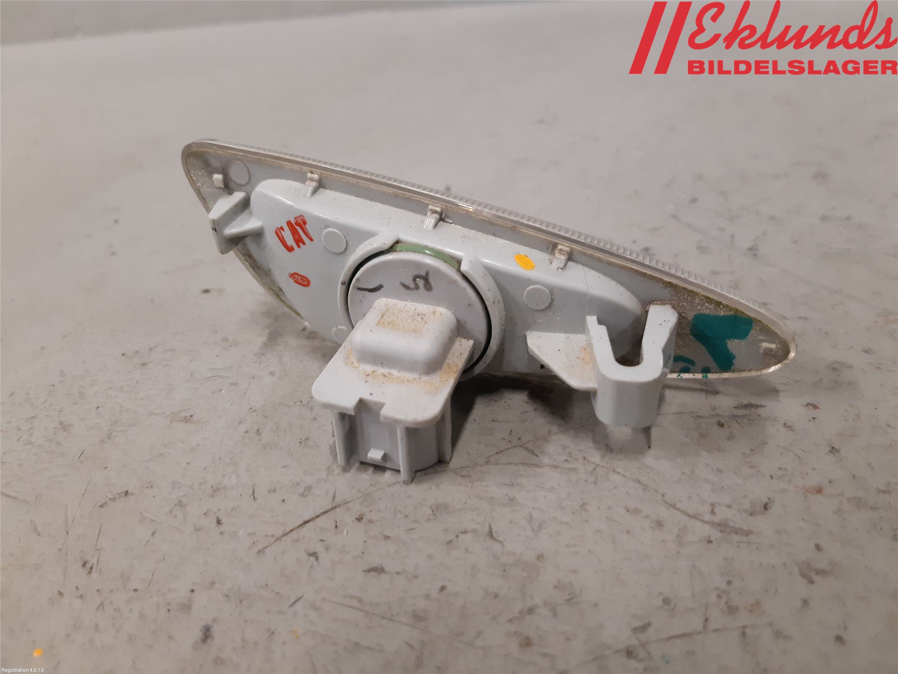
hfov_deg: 67.3
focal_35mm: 26
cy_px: 337
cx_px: 449
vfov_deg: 53.1
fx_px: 674
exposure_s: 1/50
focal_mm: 3.93
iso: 160
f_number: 1.7
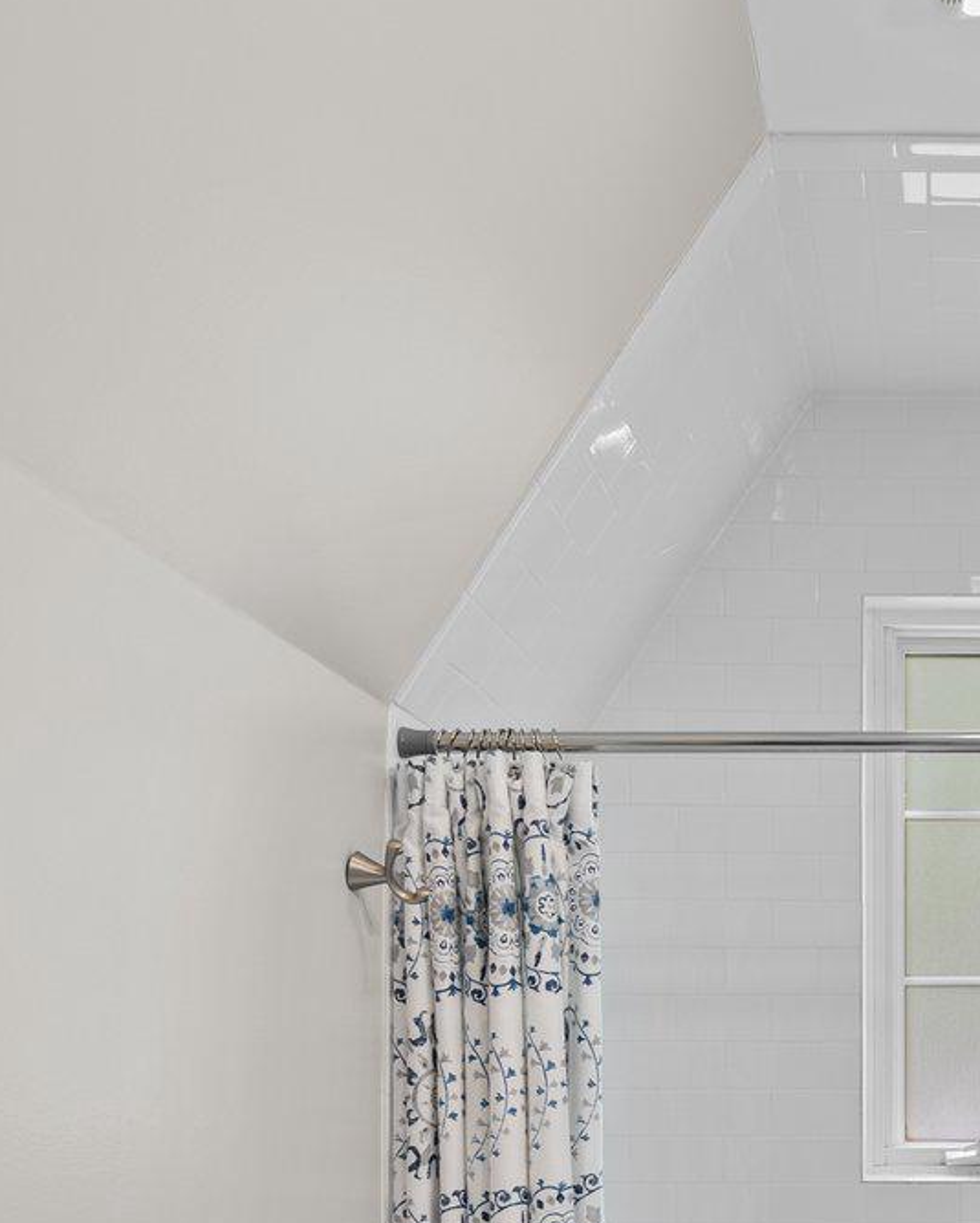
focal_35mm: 46
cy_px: 1090
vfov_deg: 37.8
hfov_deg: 29.9
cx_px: 1044
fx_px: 1667
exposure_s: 1/2
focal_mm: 16
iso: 100
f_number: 8
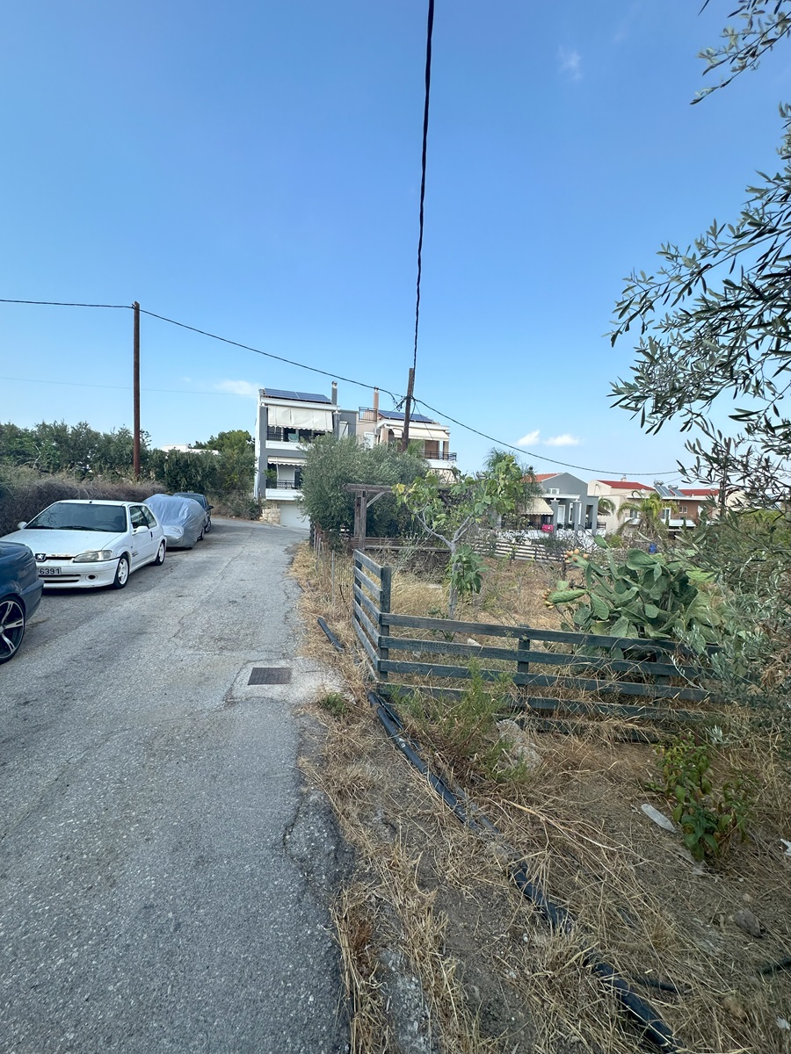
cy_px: 527
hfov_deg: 85.7
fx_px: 427
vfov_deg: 102.1
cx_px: 396
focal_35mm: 14
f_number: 2.2
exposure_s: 1/1114
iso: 50
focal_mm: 2.22
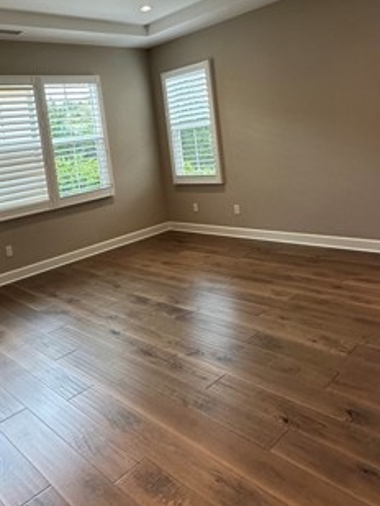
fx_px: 424
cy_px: 172
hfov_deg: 46.9
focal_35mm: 29
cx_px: 105
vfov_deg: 60.3
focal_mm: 2.22
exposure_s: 1/120
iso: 200
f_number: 2.2
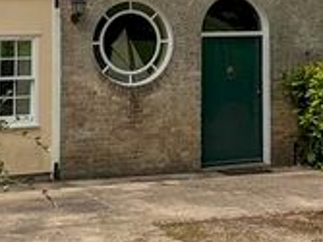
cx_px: 201
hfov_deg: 17.4
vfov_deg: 12.8
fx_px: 1054
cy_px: -45
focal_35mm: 113
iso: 51
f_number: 1.73
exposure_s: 1/3906
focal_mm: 4.38
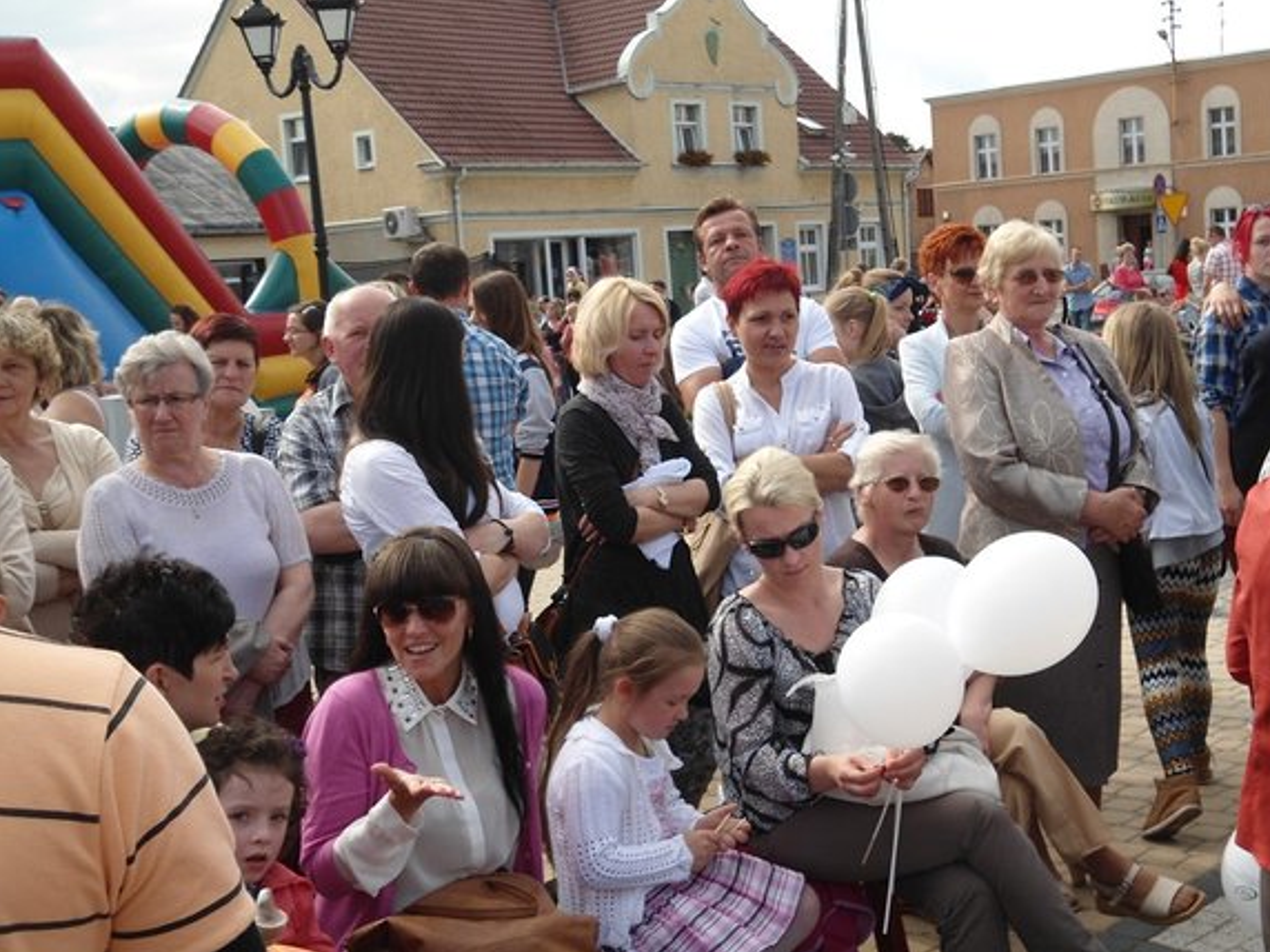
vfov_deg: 29.1
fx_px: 1834
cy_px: 499
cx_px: 719
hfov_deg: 38.1
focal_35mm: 50
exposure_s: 1/400
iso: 80
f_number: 3.5
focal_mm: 7.9
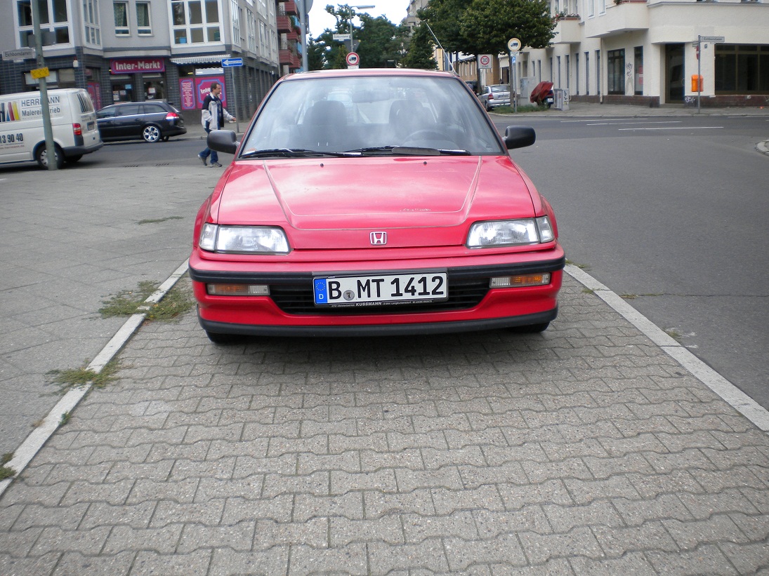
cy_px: 288
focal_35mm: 35
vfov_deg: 40.7
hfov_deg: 52.6
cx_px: 384
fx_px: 777
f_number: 4.6
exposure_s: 1/148
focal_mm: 6.3
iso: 80
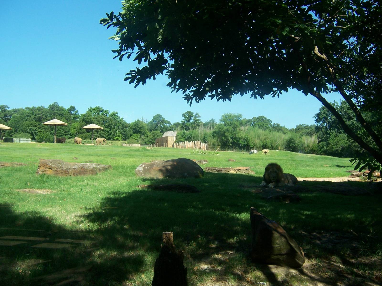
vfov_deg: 42.9
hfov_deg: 55.4
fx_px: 364
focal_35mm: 33
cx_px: 191
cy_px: 143
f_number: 3.4
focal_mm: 5.5
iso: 80
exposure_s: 1/350
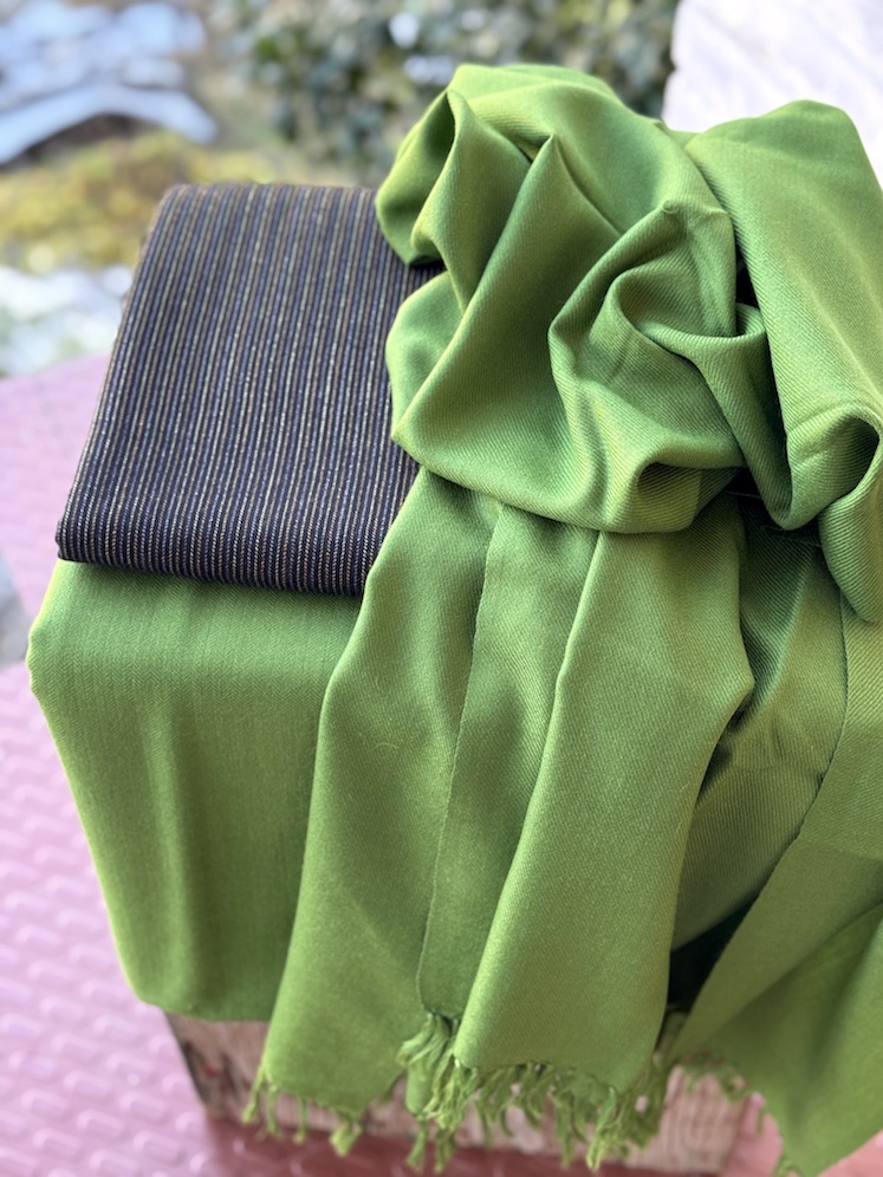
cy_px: 588
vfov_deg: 39.7
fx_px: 1633
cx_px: 442
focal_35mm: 48
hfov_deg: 30.3
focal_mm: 6.76
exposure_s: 1/121
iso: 100
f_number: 1.78
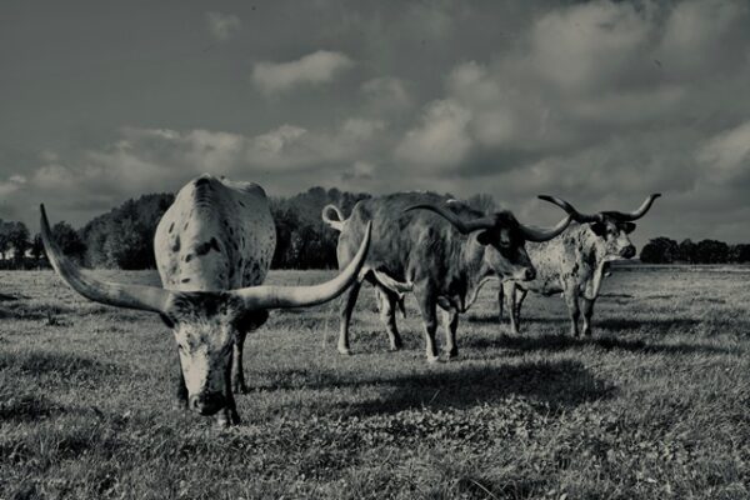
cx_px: 375
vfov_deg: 30.5
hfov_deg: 44.5
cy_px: 250
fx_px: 917
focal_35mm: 44
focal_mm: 44
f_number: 22
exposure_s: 1/80
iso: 400
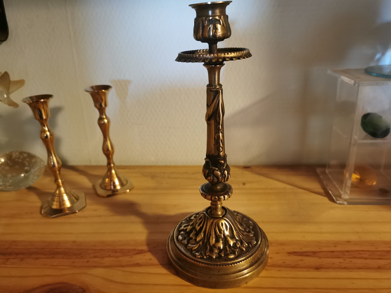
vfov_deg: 51.4
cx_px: 196
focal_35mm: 27
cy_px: 146
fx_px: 305
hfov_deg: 65.3
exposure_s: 1/30
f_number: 1.6
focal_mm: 5.56
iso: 640
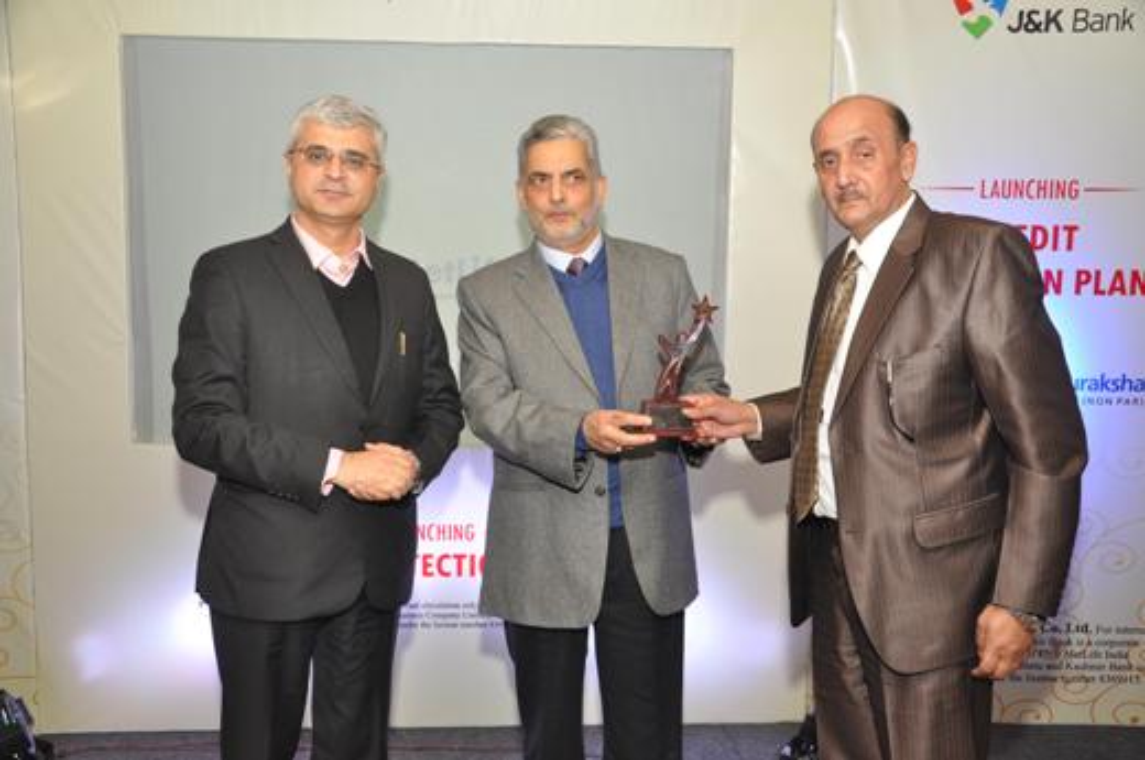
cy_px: 380
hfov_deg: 51.4
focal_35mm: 38
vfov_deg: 35.4
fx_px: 1191
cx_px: 572
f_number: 5.6
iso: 640
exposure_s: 1/125
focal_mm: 25
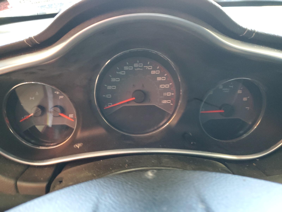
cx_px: 141
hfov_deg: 67.3
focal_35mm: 26
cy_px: 106
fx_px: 212
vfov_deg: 53.1
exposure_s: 1/24
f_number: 1.5
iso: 304
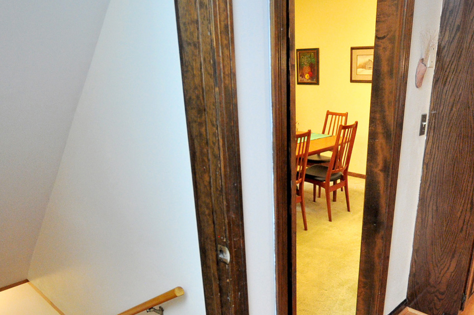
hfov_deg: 63.9
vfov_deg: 43.2
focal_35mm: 29
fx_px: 380
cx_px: 255
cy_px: 247
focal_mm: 11
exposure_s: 1/50
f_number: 3.5
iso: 1250
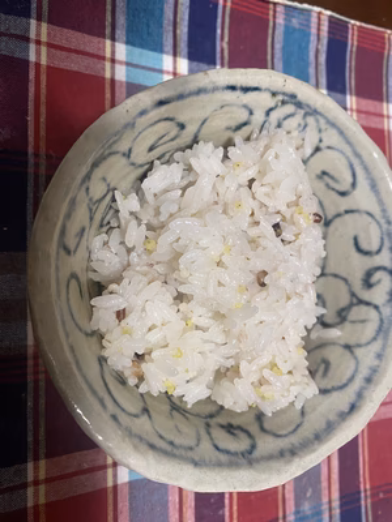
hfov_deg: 54.9
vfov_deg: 69.4
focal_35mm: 25
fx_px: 377
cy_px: 261
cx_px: 196
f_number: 1.8
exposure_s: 1/60
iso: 125
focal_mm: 4.25
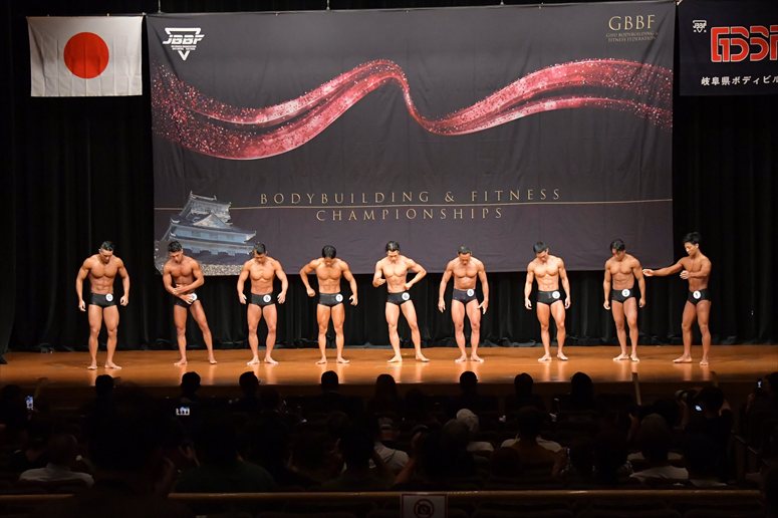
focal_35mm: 82
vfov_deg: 16.6
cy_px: 259
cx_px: 389
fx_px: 1771
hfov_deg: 24.8
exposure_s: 1/400
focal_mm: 55
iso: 8000
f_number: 5.6
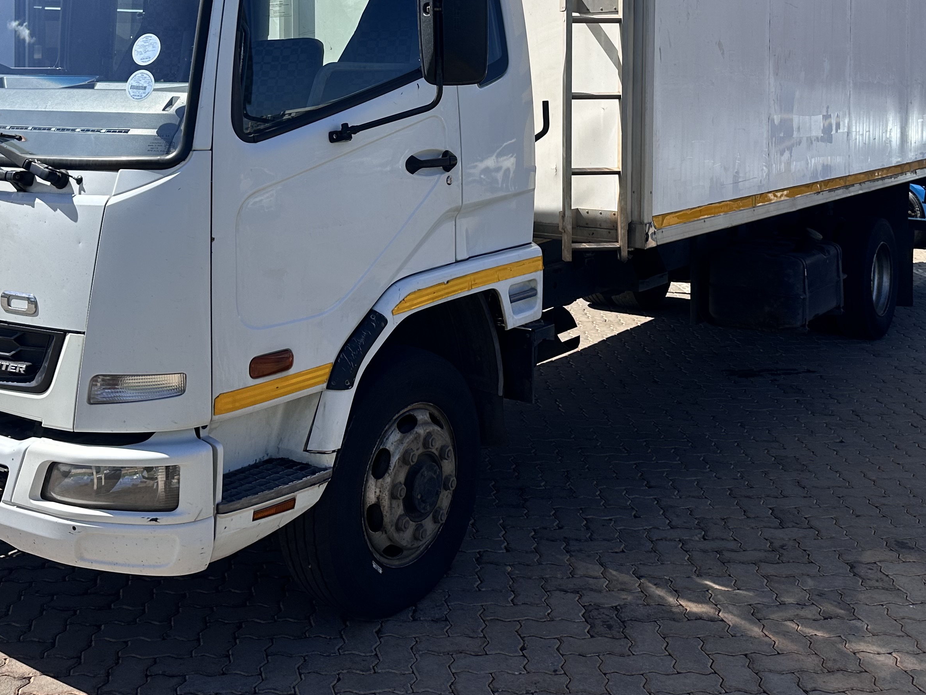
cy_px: 126
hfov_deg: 45.7
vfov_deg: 34.0
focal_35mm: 41
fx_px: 1097
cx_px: 432
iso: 80
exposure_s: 1/4016
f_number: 1.78
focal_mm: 6.86
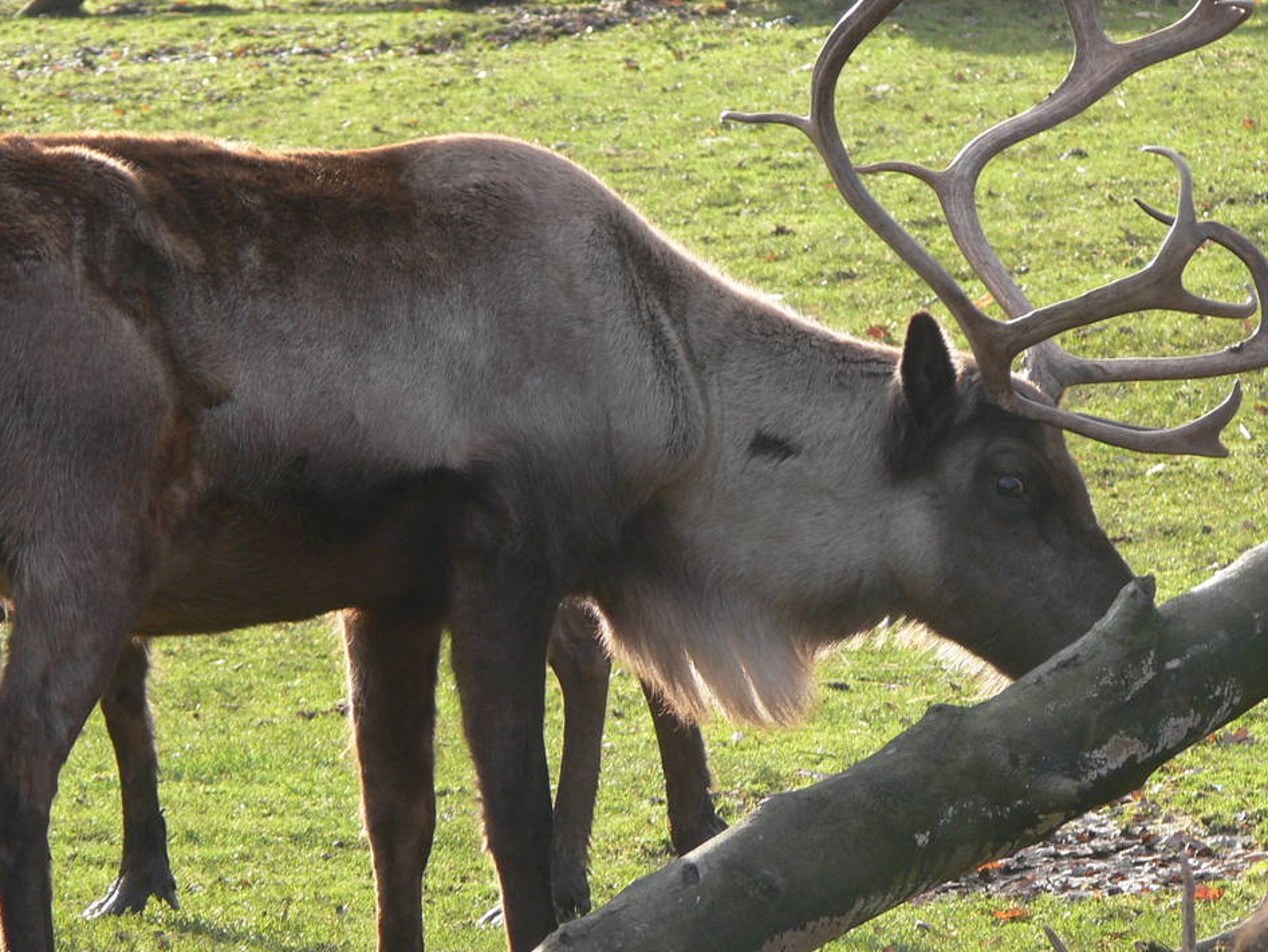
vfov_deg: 4.0
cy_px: 448
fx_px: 13630
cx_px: 517
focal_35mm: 372
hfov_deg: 5.3
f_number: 5
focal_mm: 46.5
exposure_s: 1/125
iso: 80
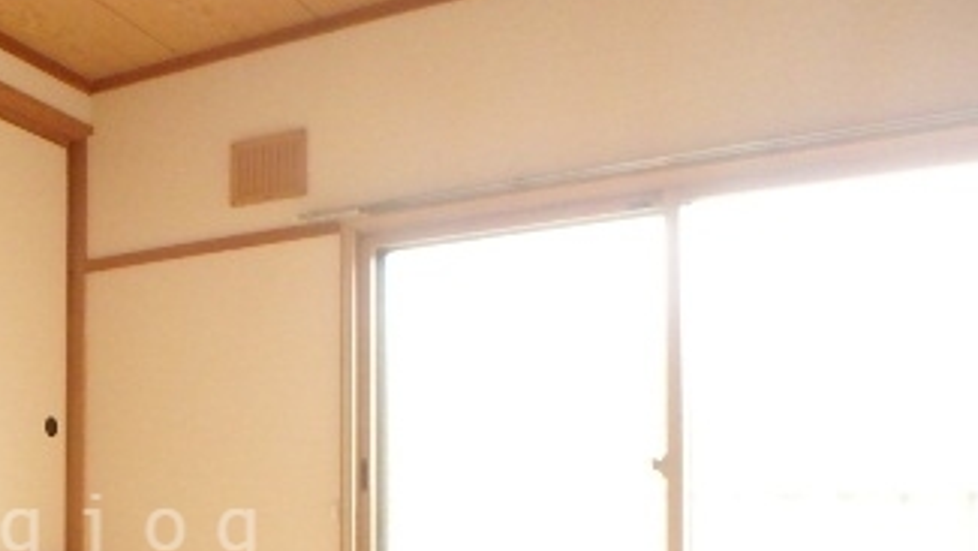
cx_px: 66
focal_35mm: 45
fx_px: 1167
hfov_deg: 41.2
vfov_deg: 25.4
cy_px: 530
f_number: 3.5
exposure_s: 1/30
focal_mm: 3.7
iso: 800
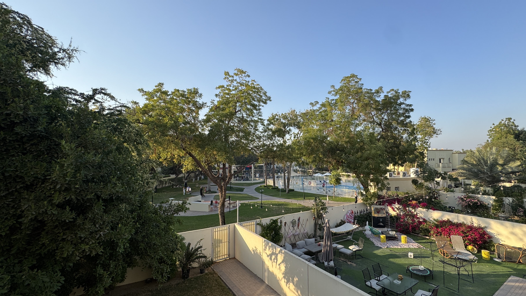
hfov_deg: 95.7
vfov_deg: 63.9
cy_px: 147
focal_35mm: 17
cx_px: 283
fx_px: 237
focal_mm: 2.22
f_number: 2.2
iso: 40
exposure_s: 1/771
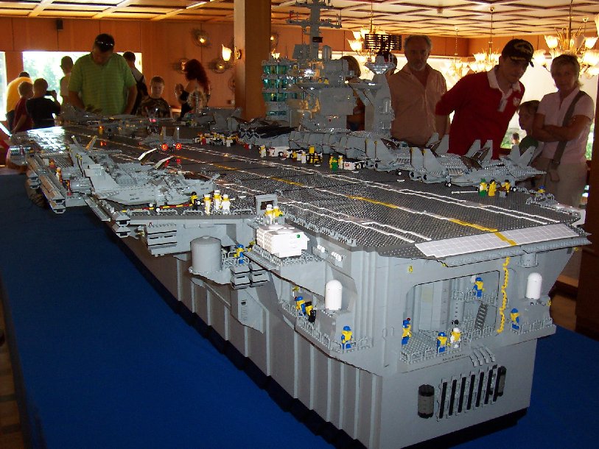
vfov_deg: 38.7
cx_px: 300
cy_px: 224
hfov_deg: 50.1
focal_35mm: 37
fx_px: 640
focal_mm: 5.6
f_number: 2.8
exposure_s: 1/60
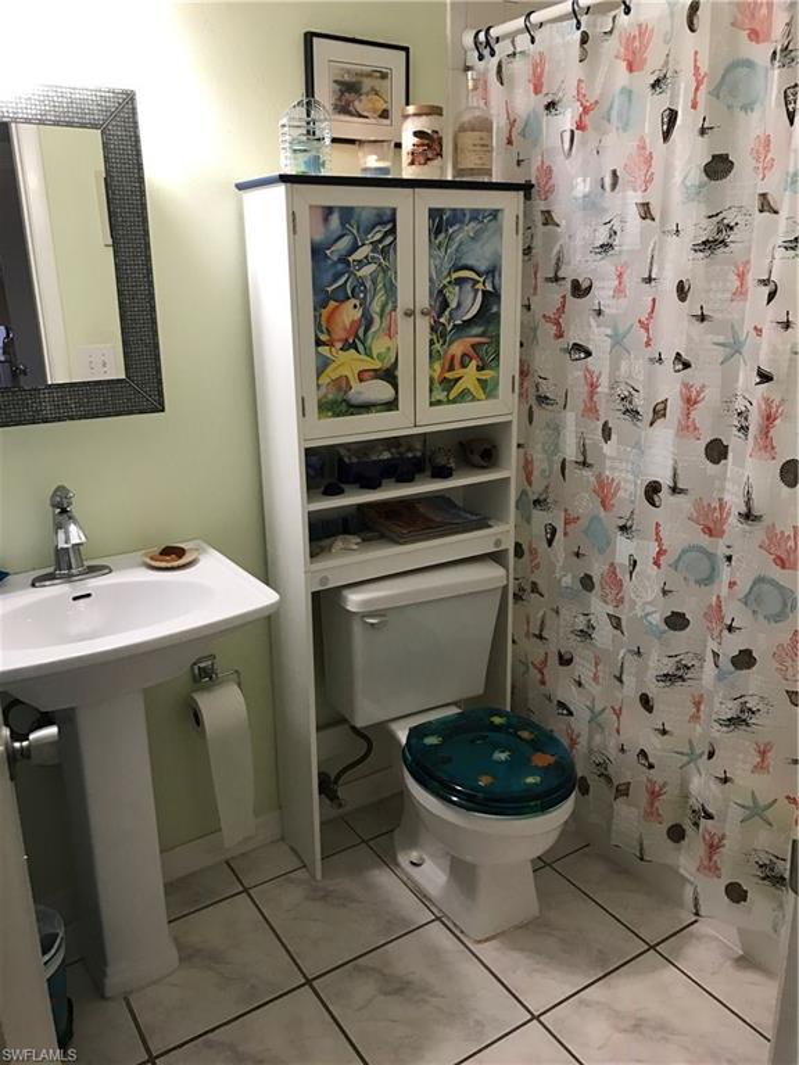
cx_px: 400
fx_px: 862
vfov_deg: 63.4
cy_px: 532
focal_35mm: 28
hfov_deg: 49.7
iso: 40
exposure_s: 1/15
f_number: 1.8
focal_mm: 3.99
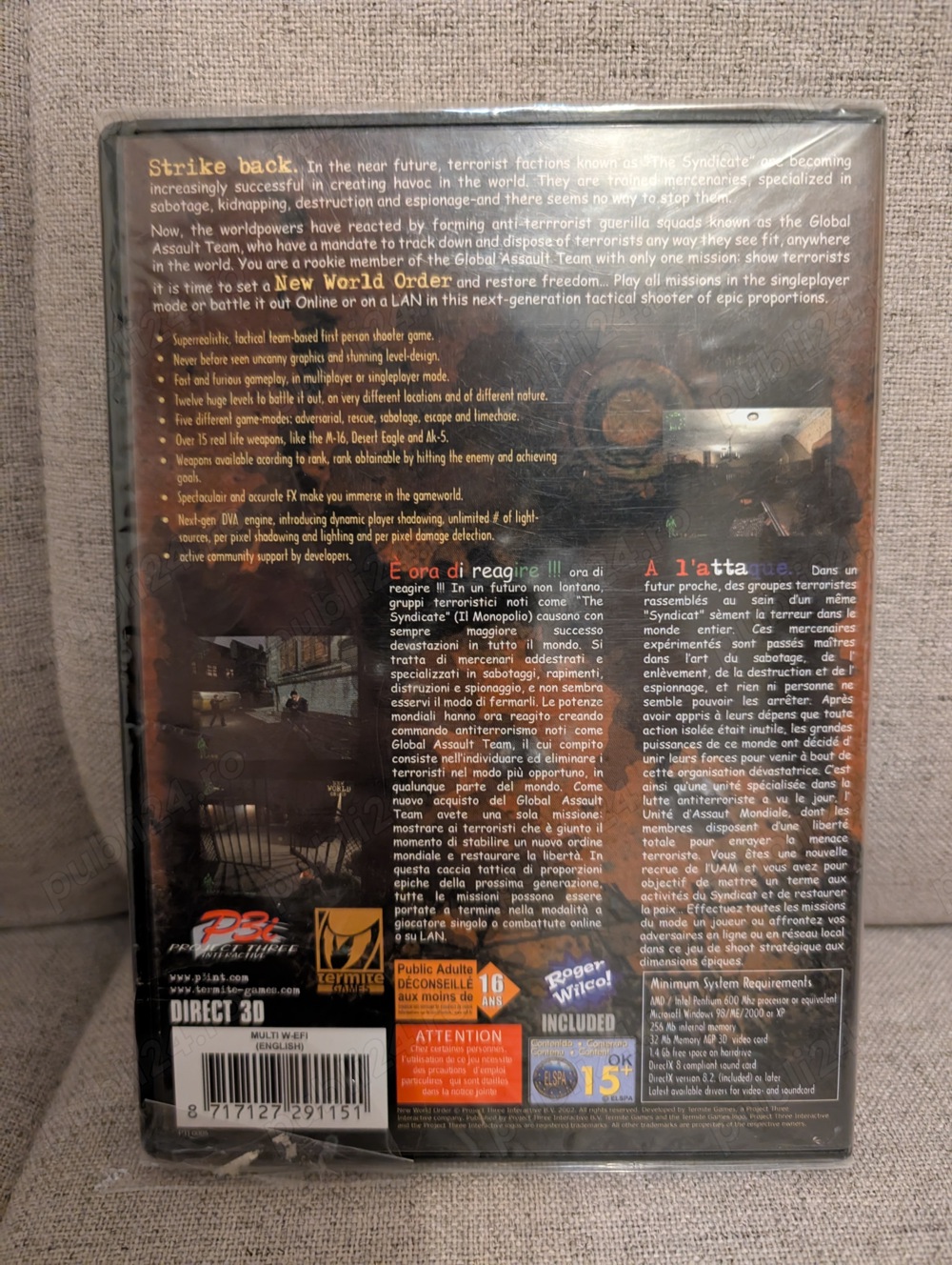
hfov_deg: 56.9
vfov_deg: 71.5
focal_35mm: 24
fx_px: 878
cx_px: 476
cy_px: 632
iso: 1668
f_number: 1.68
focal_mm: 6.9
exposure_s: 1/33.3
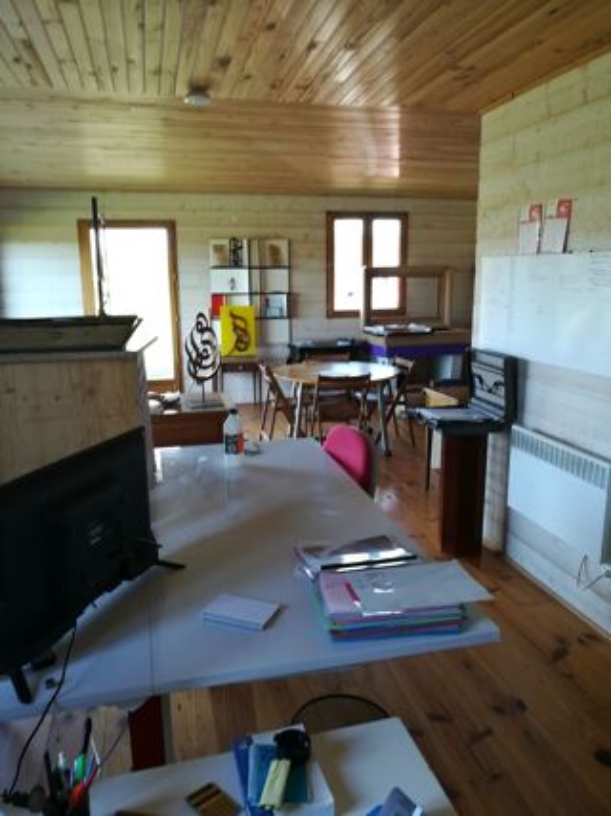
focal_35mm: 26
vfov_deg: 67.3
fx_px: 612
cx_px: 306
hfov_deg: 53.0
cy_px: 408
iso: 80
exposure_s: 1/33.3
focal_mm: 3.83
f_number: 2.2
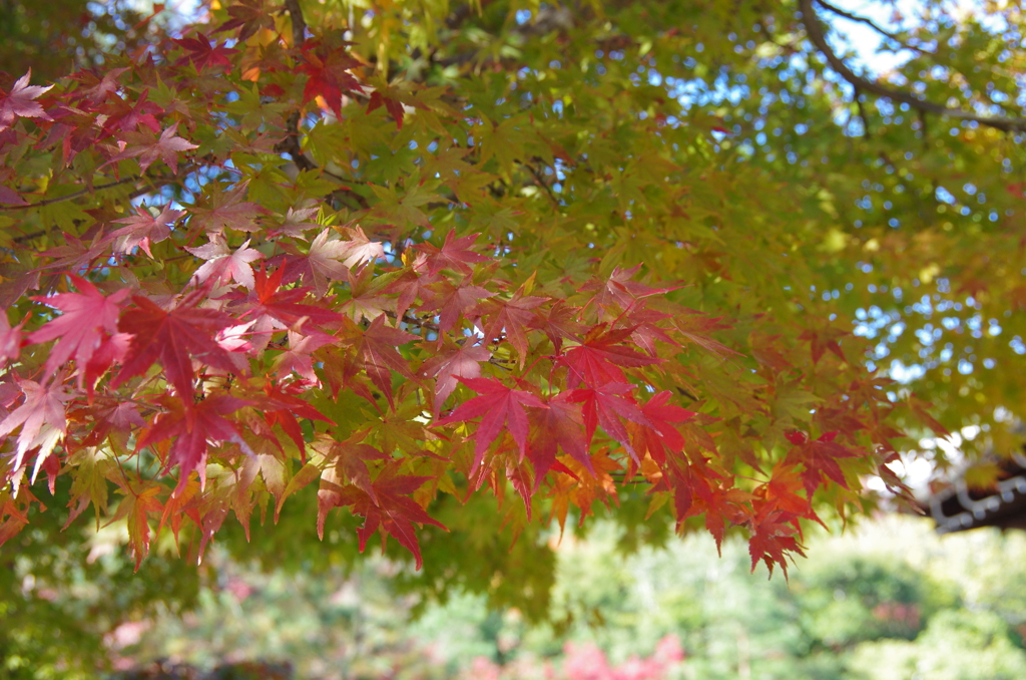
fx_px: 1536
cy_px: 340
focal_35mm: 54
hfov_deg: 36.9
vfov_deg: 24.9
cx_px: 513
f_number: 6.3
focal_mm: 36
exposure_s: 1/125
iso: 400
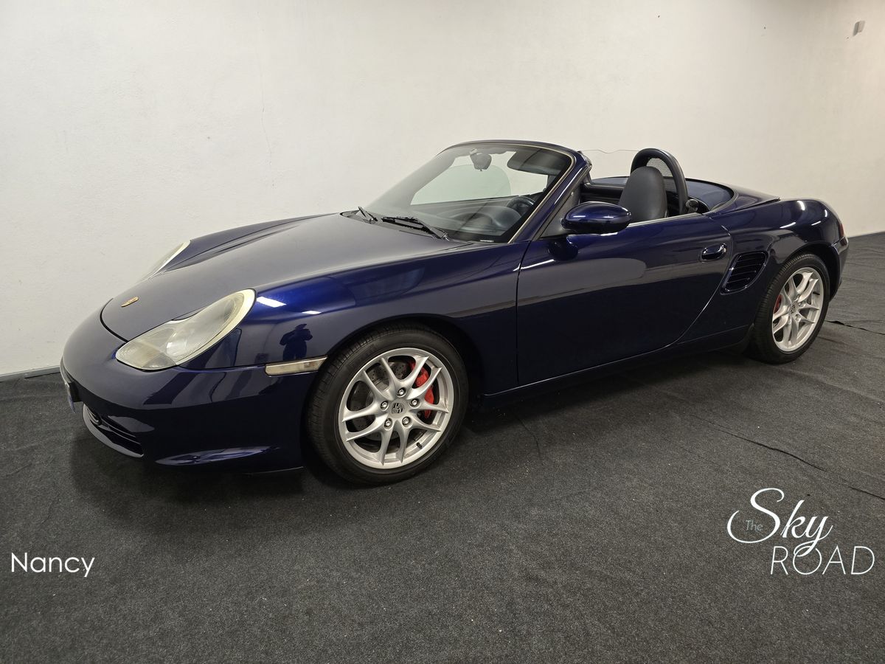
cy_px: 332
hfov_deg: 73.9
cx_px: 442
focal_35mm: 23
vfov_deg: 58.9
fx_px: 588
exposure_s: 1/100
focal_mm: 6.3
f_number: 1.7
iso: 500
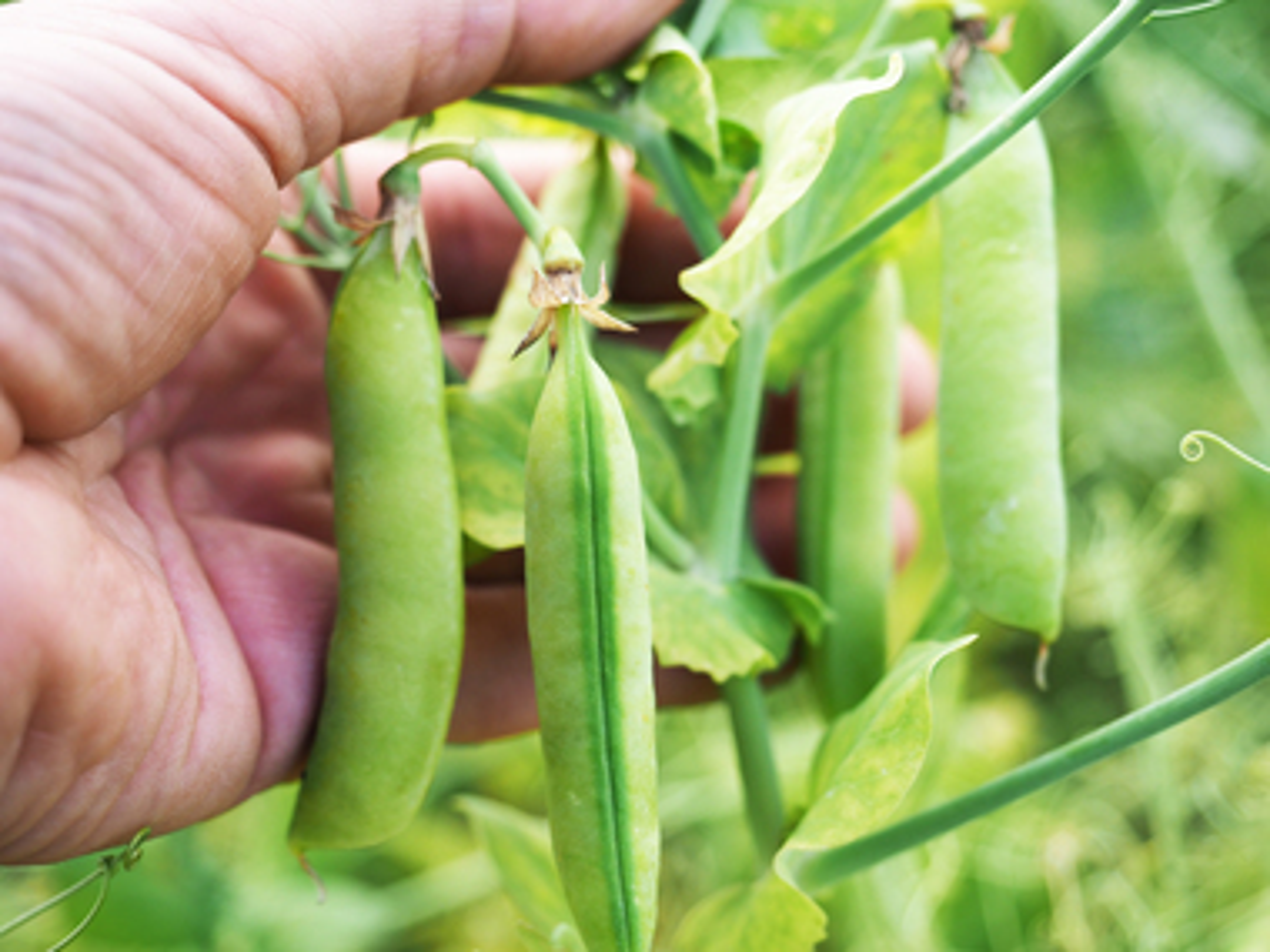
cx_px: 635
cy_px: 476
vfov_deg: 18.4
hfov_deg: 24.4
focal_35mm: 80
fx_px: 2935
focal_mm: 40
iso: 200
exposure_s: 1/500
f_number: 3.2
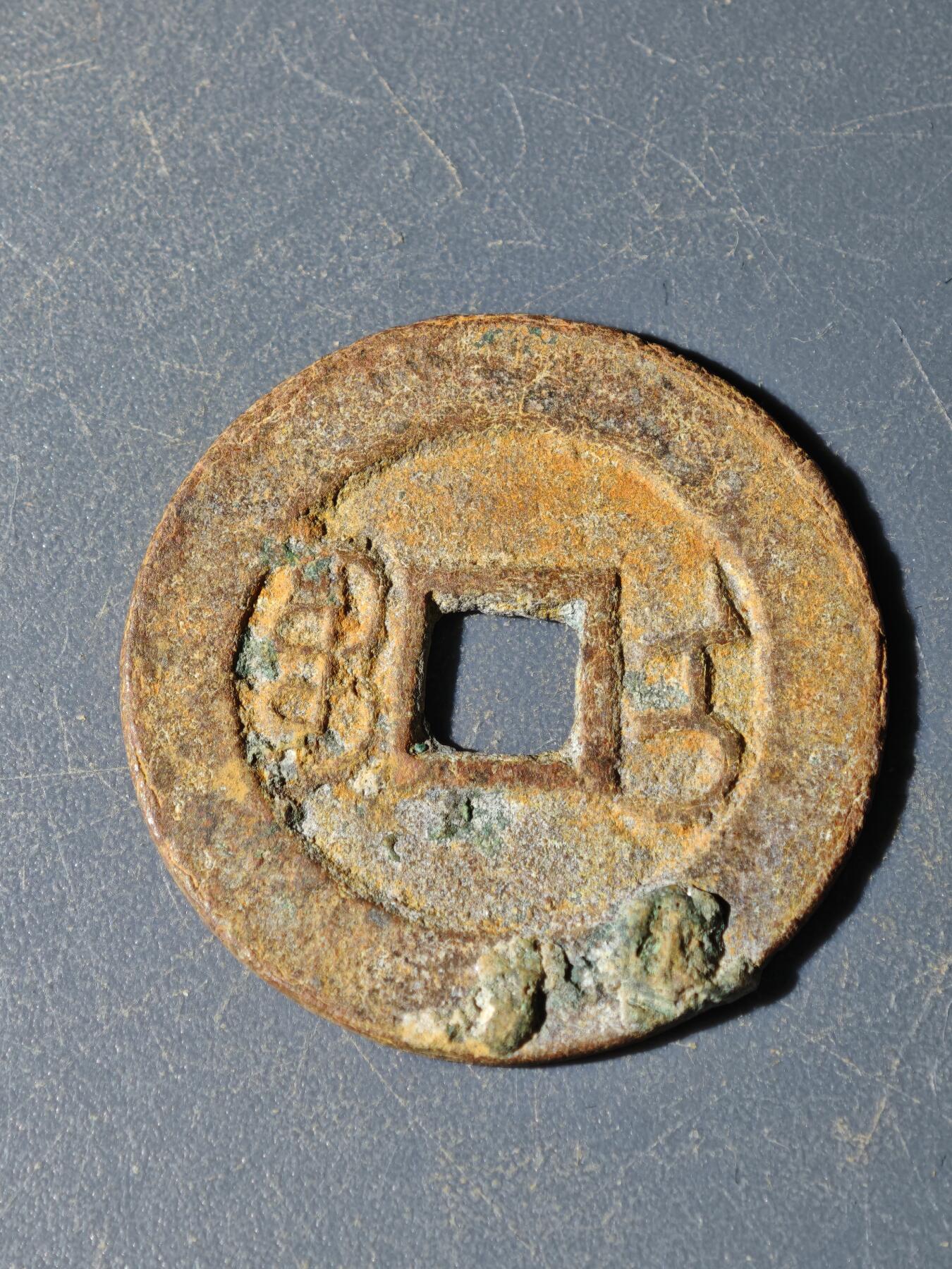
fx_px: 3850
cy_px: 634
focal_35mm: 105
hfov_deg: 14.1
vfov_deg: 18.7
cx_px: 476
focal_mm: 9
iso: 200
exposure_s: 1/95
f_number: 2
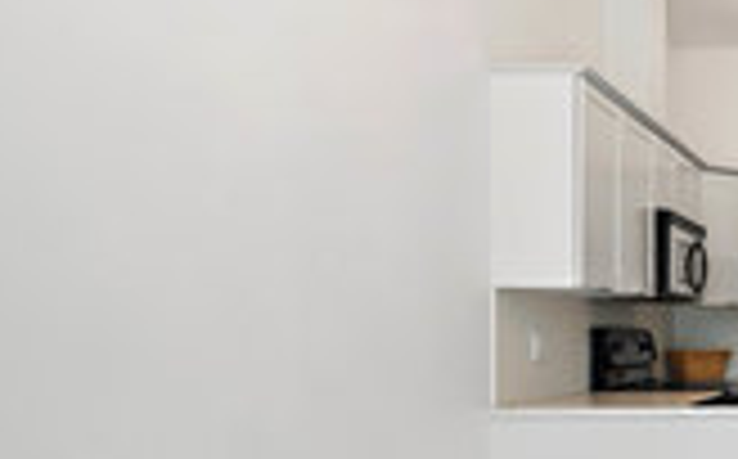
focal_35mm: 46
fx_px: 924
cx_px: 929
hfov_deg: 33.5
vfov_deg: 27.6
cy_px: 328
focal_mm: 17
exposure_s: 1/2
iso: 320
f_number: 8
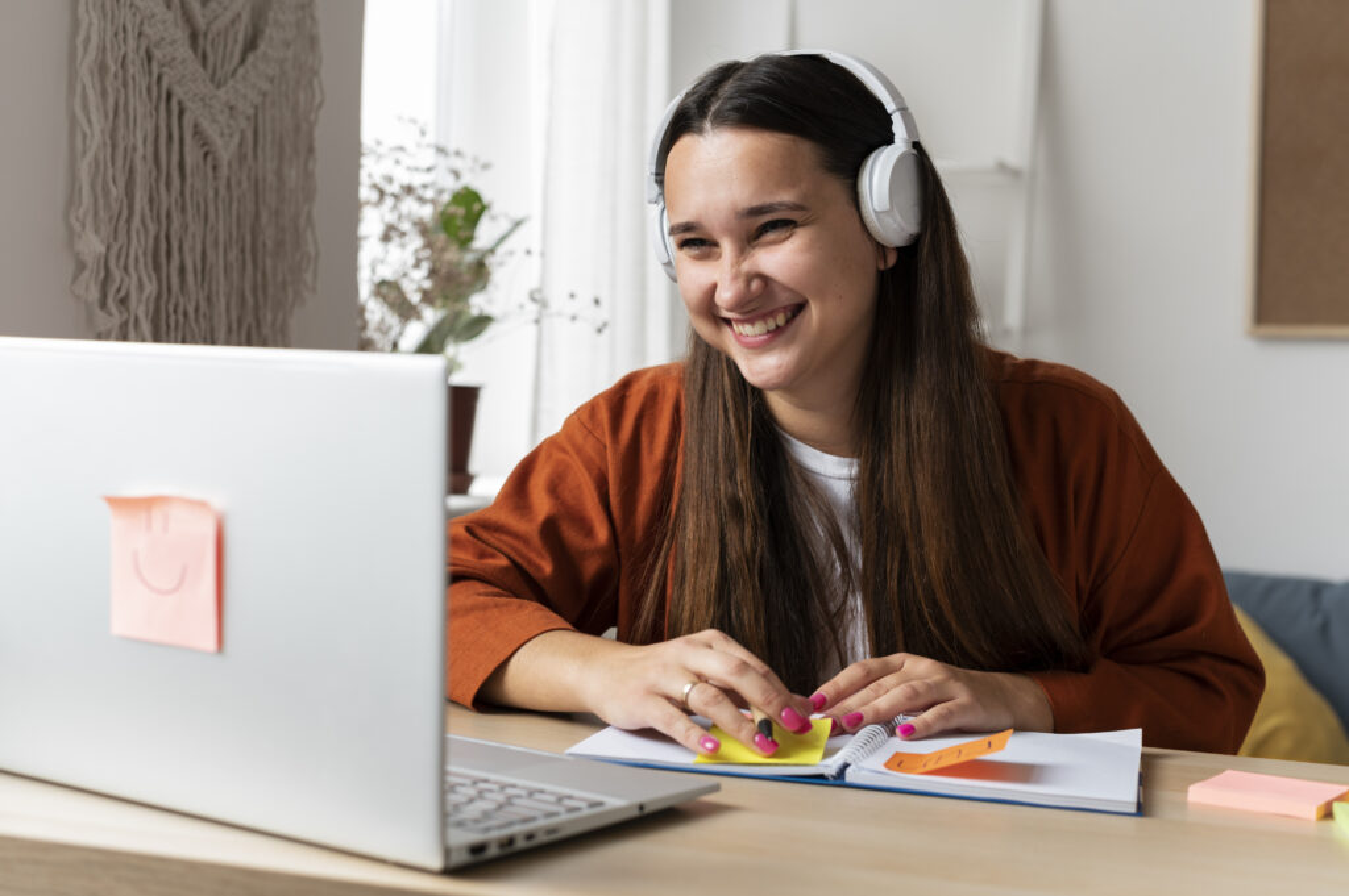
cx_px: 674
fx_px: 1872
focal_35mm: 50
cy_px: 448
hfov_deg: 39.6
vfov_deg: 26.9
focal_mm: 50
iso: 400
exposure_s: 1/160
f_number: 3.2
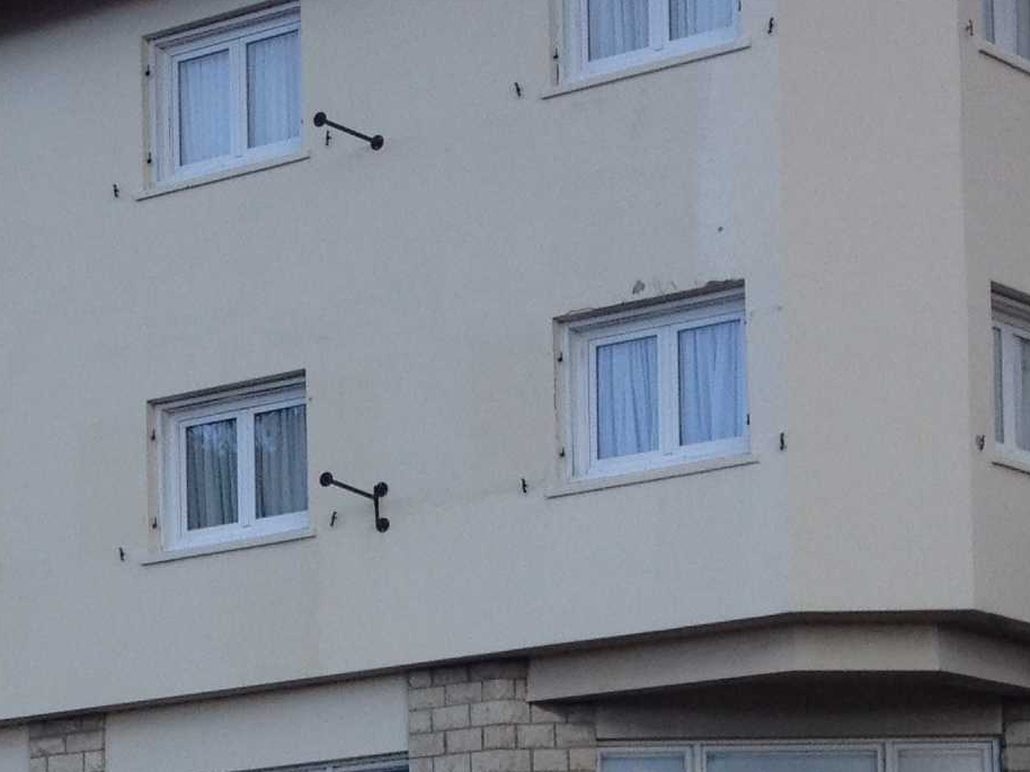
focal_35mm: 125
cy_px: 1020
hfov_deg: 15.4
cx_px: -78
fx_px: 3718
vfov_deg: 11.5
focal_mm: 4.28
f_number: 2.4
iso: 50
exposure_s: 1/460
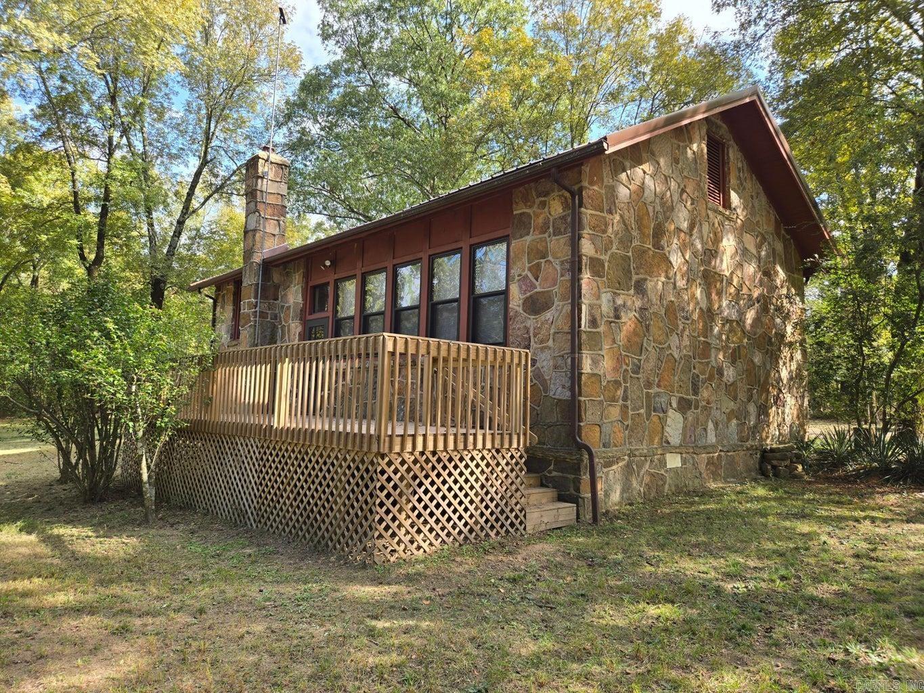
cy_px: 346
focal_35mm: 23
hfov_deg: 73.9
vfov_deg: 58.9
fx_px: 614
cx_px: 462
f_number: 1.8
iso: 25
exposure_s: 1/369
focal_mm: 5.4
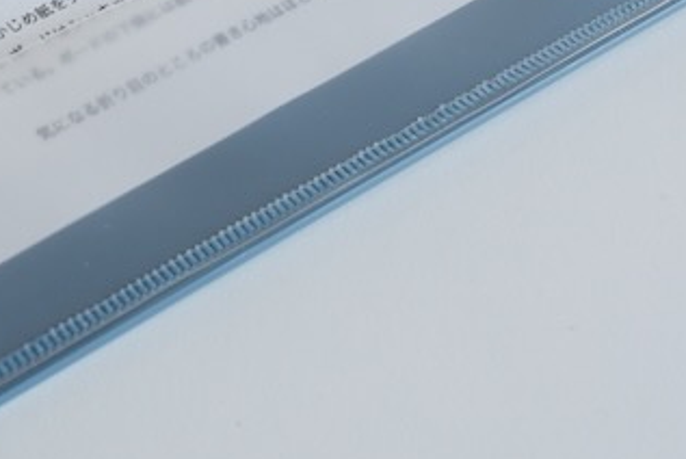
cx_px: 245
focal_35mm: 115
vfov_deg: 11.9
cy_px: 50
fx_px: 2193
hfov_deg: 17.7
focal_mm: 38.7
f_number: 9
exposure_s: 1/30
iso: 640
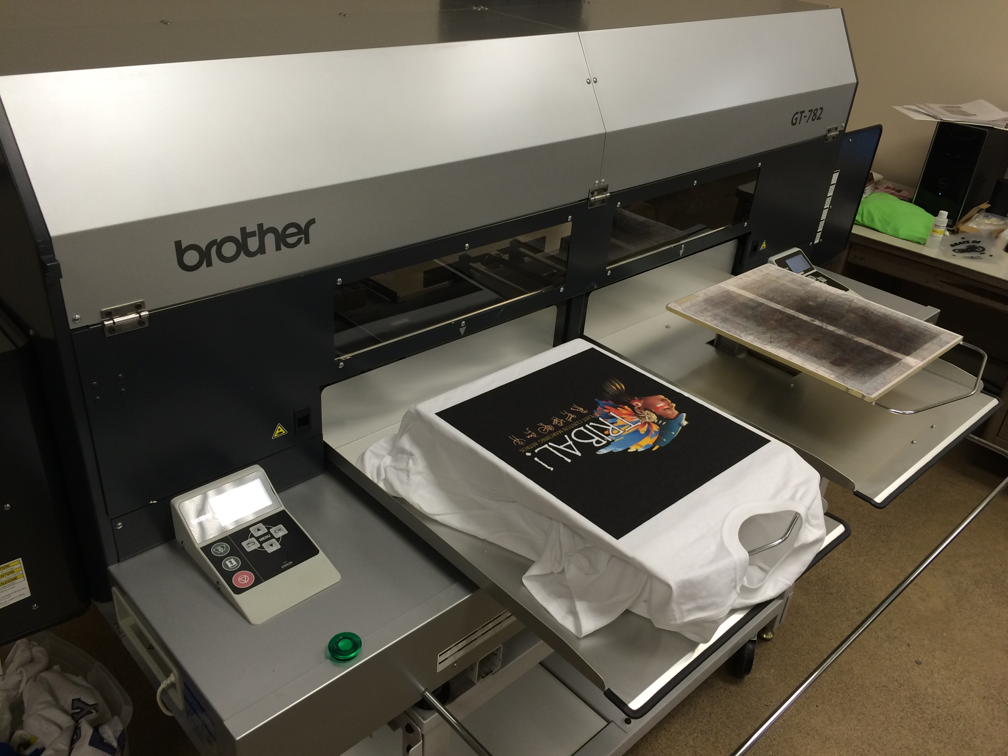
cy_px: 378
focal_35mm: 29
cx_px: 504
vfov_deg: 48.2
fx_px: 844
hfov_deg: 61.7
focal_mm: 4.15
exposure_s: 1/40
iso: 32
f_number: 2.2
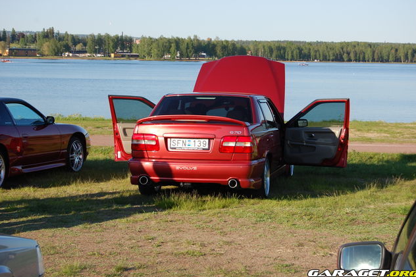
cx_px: 210
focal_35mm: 84
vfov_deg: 16.3
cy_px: 139
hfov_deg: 24.3
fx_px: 965
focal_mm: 55
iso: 200
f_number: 8
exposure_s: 1/250
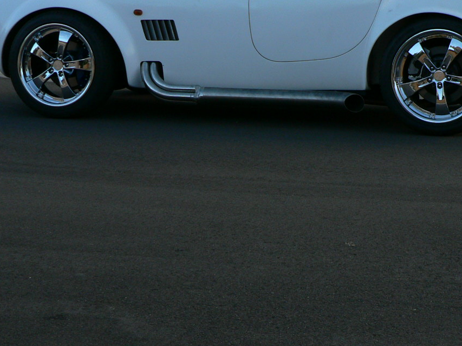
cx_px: 279
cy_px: 165
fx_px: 1602
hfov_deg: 16.4
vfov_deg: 12.4
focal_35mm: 120
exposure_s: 1/320
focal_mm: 10.7
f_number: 3.2
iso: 80
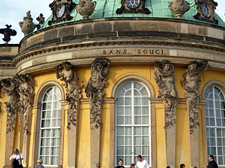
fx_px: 299
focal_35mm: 46
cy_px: 90
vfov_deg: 31.5
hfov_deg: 41.1
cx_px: 133
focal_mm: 4.4
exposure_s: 1/320
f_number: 4
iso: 80
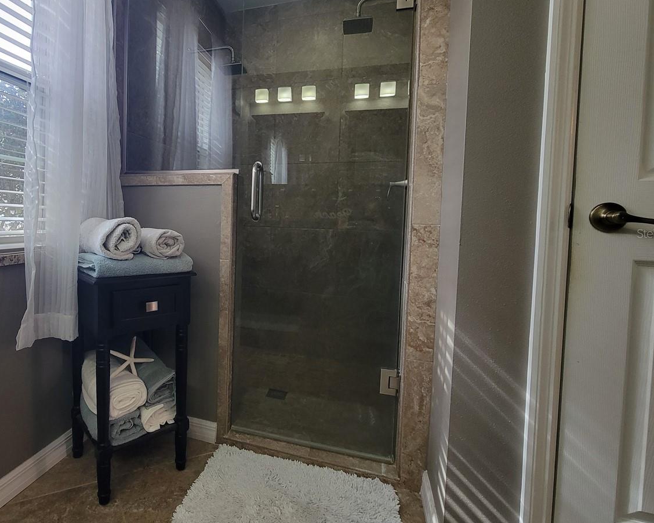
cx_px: 228
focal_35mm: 18
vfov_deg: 73.6
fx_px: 348
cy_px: 233
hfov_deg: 83.9
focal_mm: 2.2
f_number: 2.2
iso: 200
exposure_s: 1/60
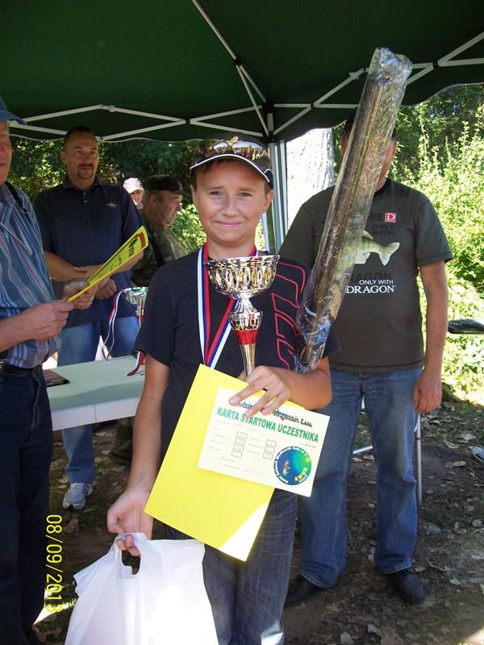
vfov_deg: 54.0
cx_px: 242
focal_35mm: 34
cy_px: 322
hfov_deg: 41.8
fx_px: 634
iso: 64
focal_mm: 6.1
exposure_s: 1/125
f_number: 2.7
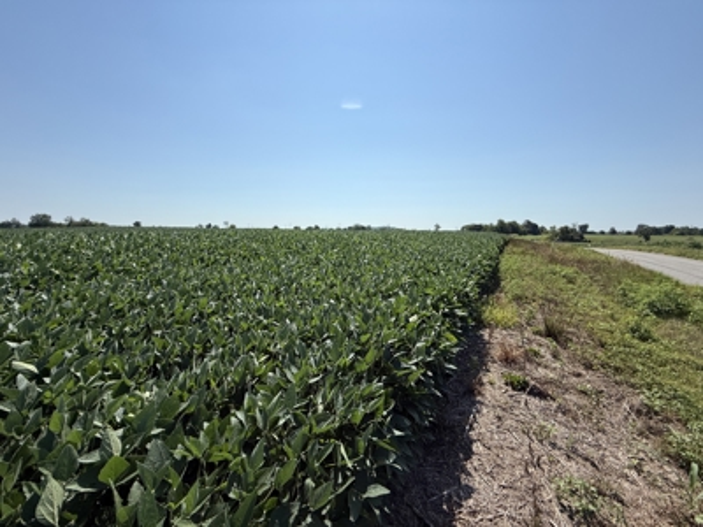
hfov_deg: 102.1
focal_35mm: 14
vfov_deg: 85.7
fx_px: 284
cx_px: 352
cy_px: 264
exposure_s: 1/3125
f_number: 2.2
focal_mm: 2.22
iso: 50
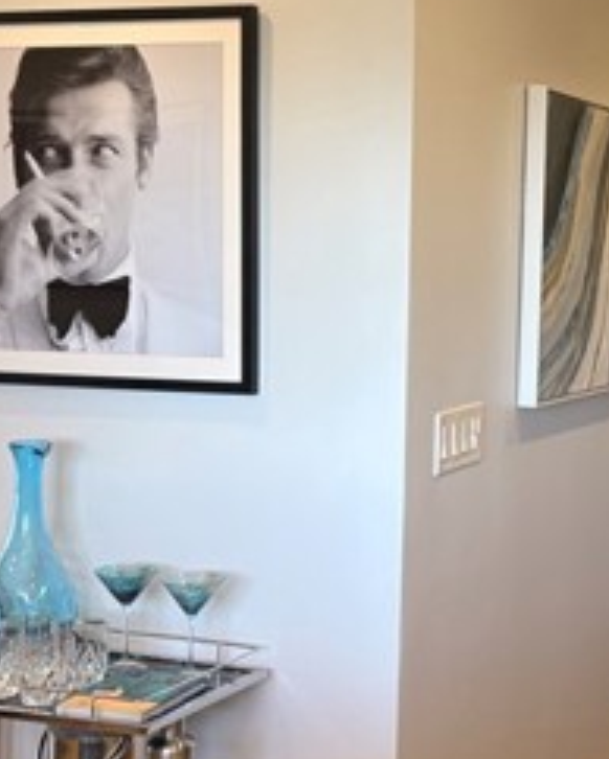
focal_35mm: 67
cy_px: 301
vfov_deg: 28.2
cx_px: 731
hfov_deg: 21.2
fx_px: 1508
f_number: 1.6
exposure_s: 1/128
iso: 100
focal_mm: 5.96
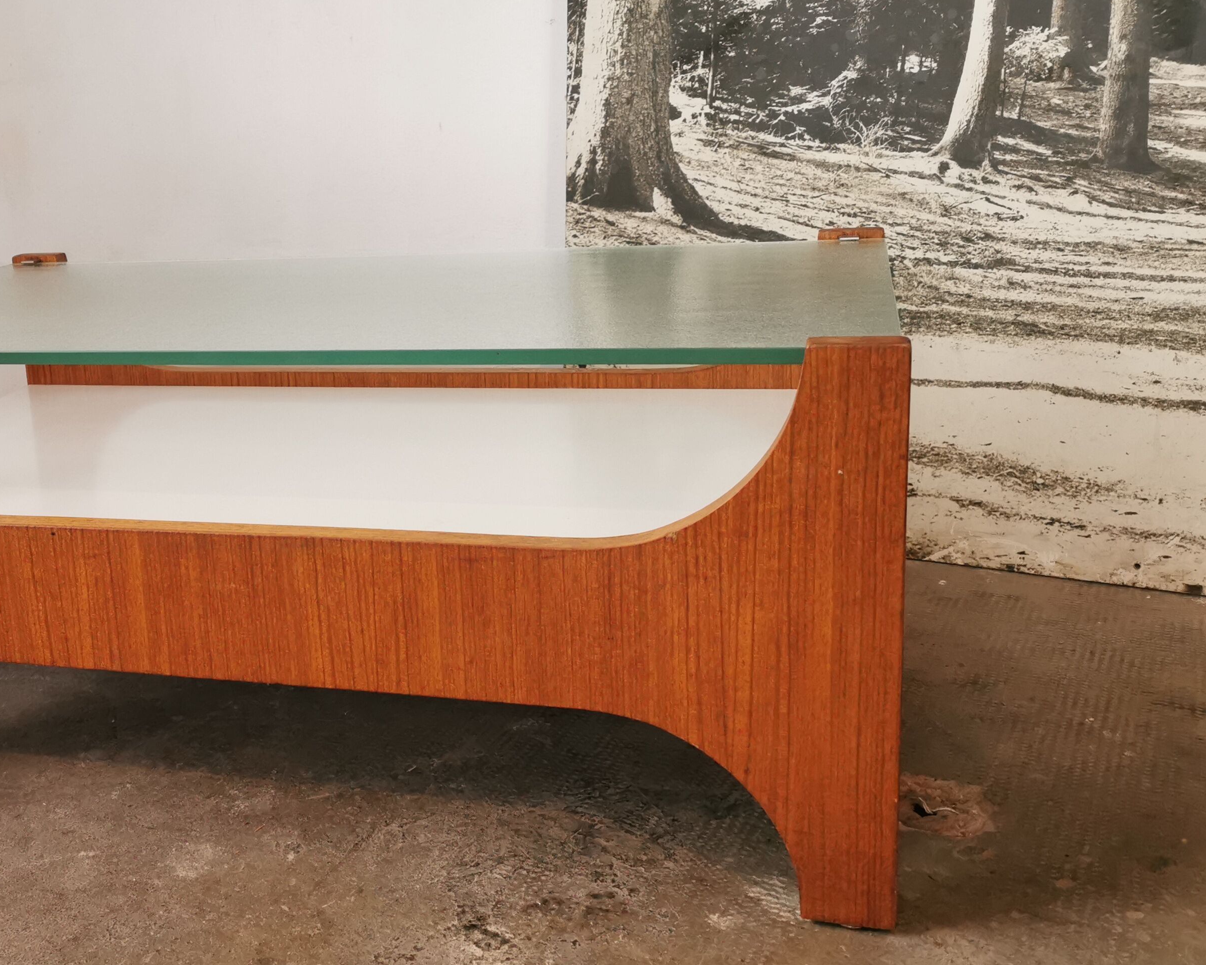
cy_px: 417
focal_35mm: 40
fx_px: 1428
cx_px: 324
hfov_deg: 44.5
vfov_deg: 37.3
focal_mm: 5.56
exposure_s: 1/60
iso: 250
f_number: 1.6
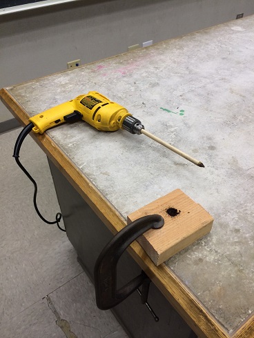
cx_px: 127
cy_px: 169
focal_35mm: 30
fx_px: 293
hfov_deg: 46.8
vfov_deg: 59.9
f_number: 2.2
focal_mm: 4.12
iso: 40
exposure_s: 1/30
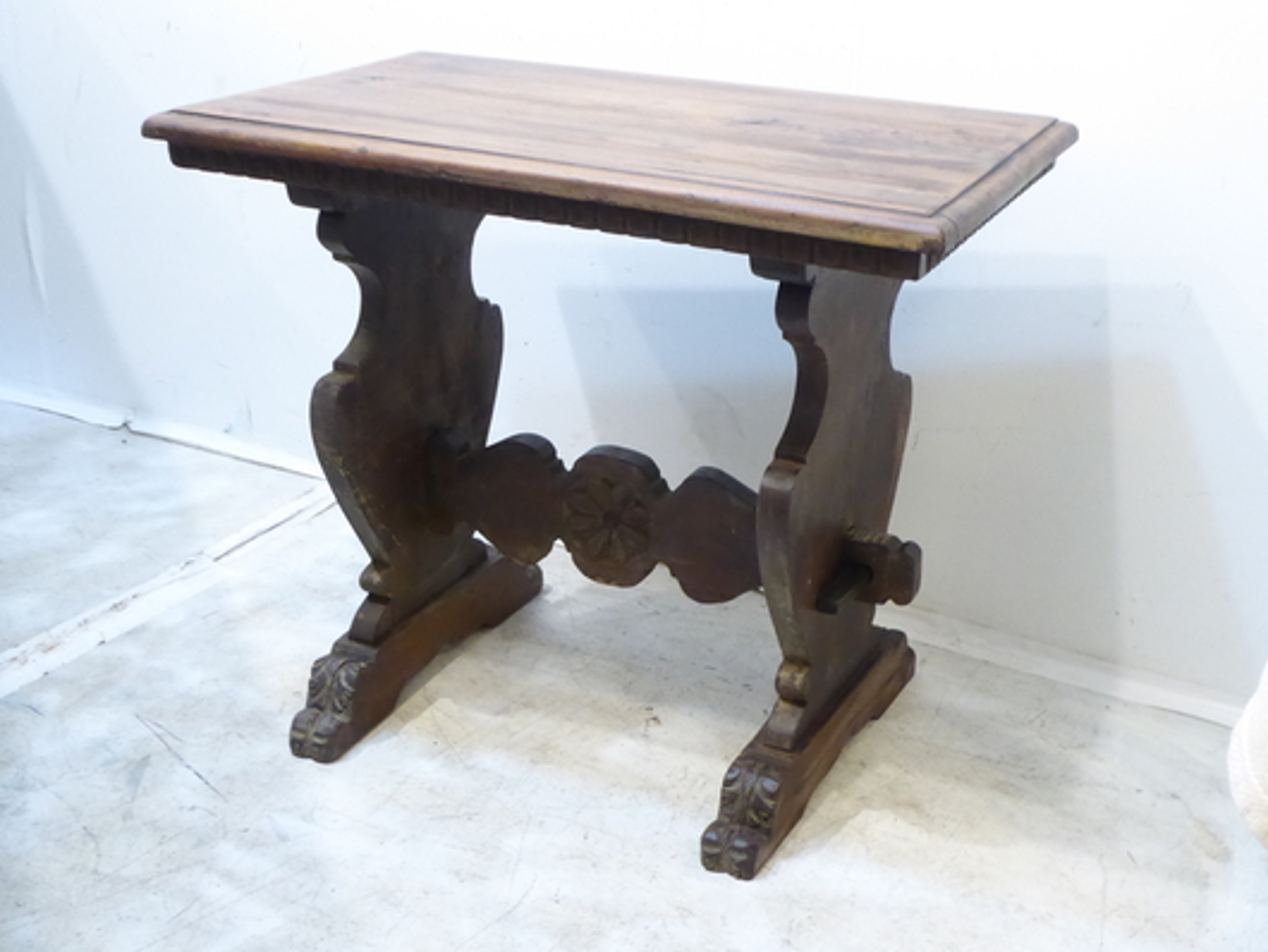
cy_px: 462
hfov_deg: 32.2
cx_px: 687
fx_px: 2199
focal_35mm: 60
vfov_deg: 24.4
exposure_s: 1/10
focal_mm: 9
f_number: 4.1
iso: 800
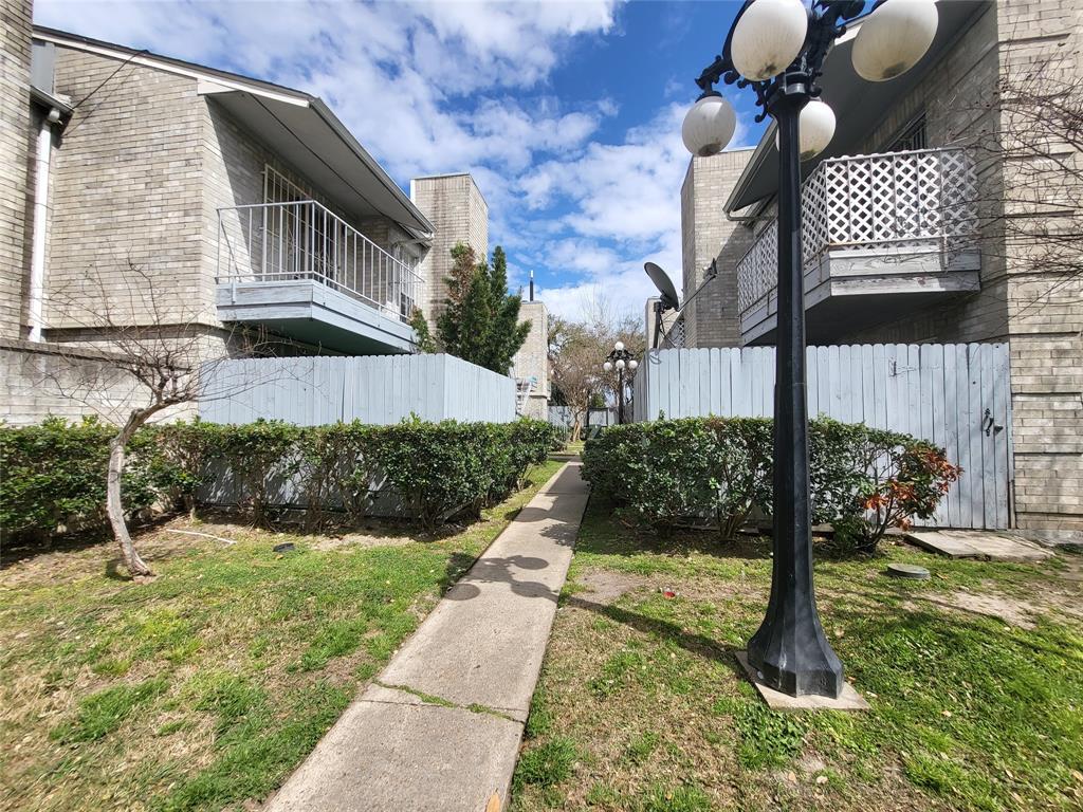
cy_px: 406
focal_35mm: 13
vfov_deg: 89.9
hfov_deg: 106.2
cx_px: 542
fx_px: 407
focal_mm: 1.74
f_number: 2.2
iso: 32
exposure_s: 1/1208
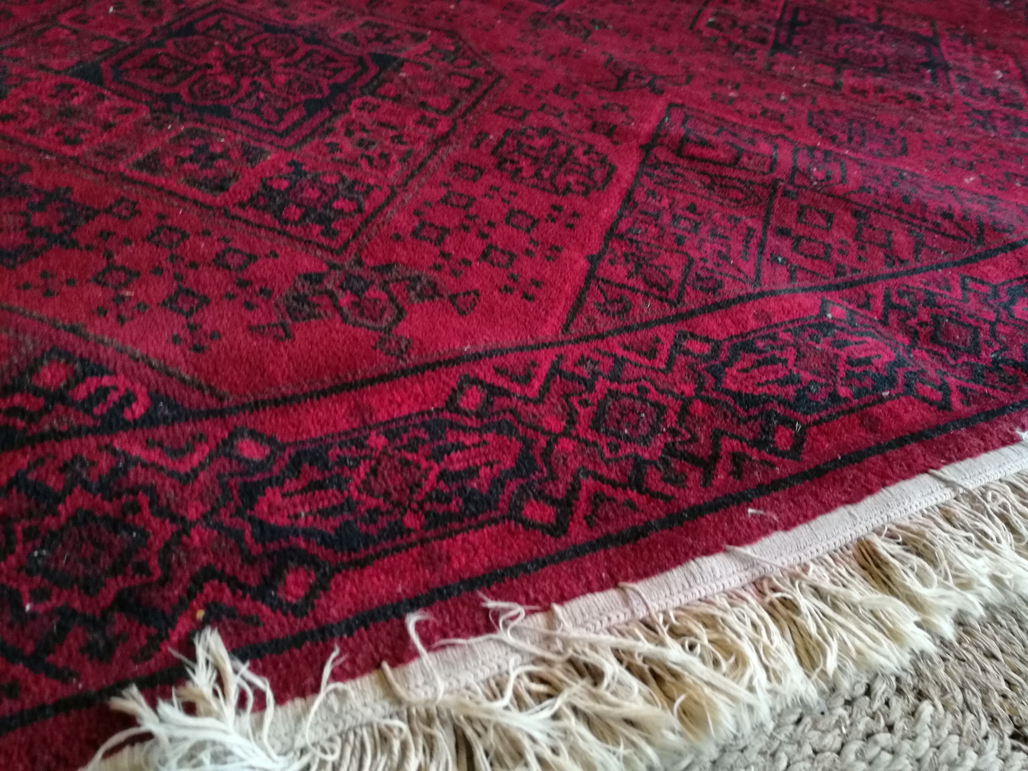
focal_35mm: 27
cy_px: 386
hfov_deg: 65.3
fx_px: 802
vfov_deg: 51.4
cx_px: 514
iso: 500
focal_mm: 4.5
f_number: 2.2
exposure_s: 1/20
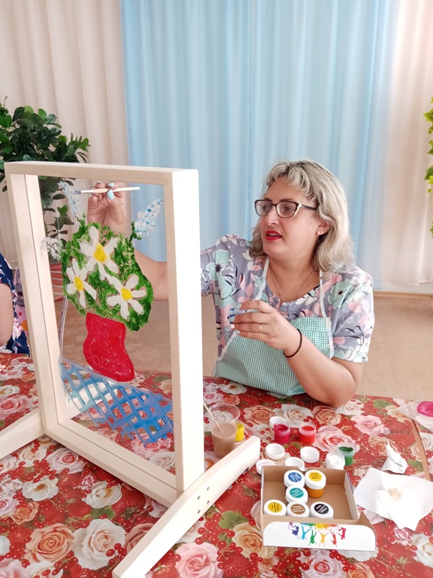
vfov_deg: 67.3
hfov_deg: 53.1
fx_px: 434
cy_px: 289
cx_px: 216
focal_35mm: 26
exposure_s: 1/33.3
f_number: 1.8
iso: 137
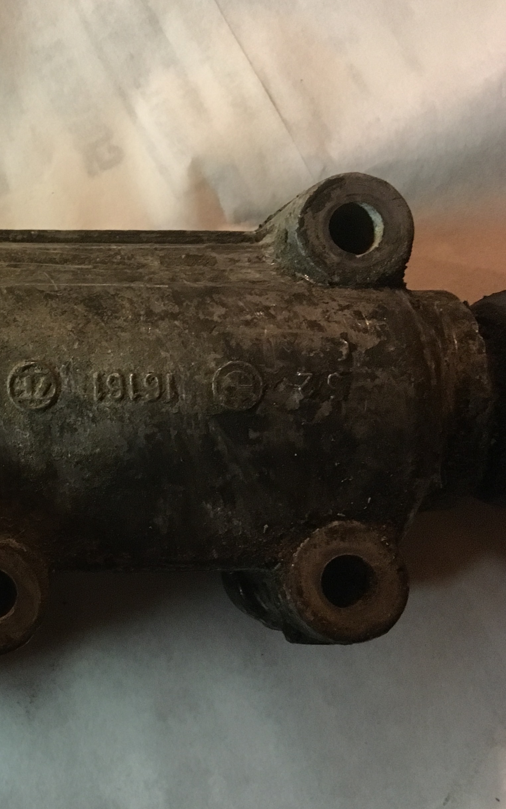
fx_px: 1125
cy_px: 383
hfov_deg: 22.9
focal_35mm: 51
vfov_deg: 39.6
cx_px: -129
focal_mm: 4.15
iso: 200
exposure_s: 1/15
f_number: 2.2
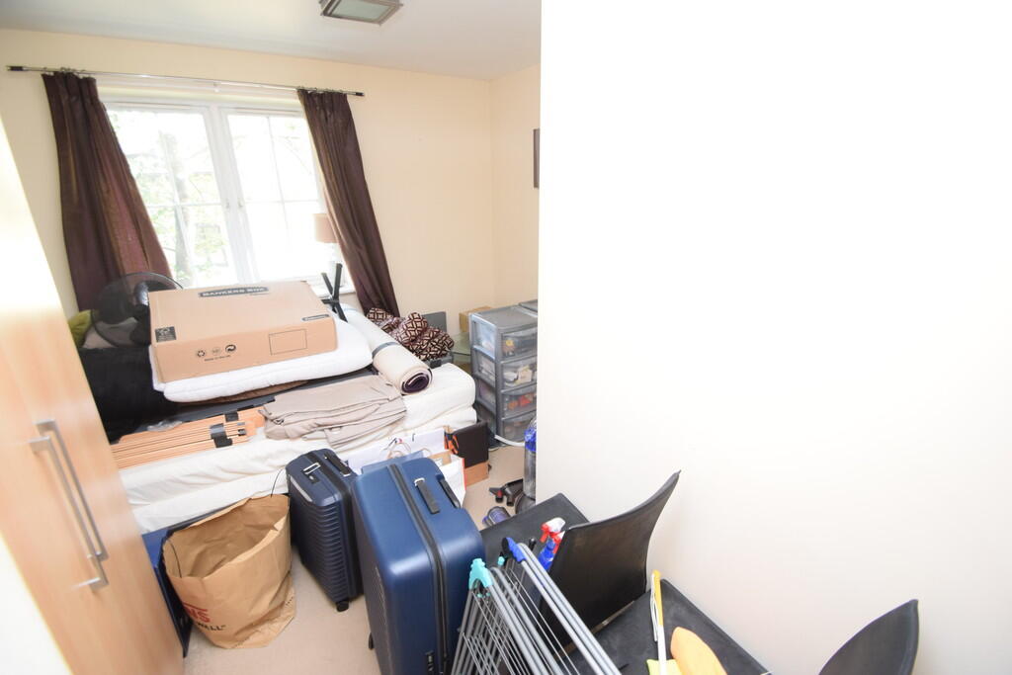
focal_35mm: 15
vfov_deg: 77.3
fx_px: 422
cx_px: 506
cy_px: 338
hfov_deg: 100.4
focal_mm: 10
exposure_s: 1/60
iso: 1000
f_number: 3.5
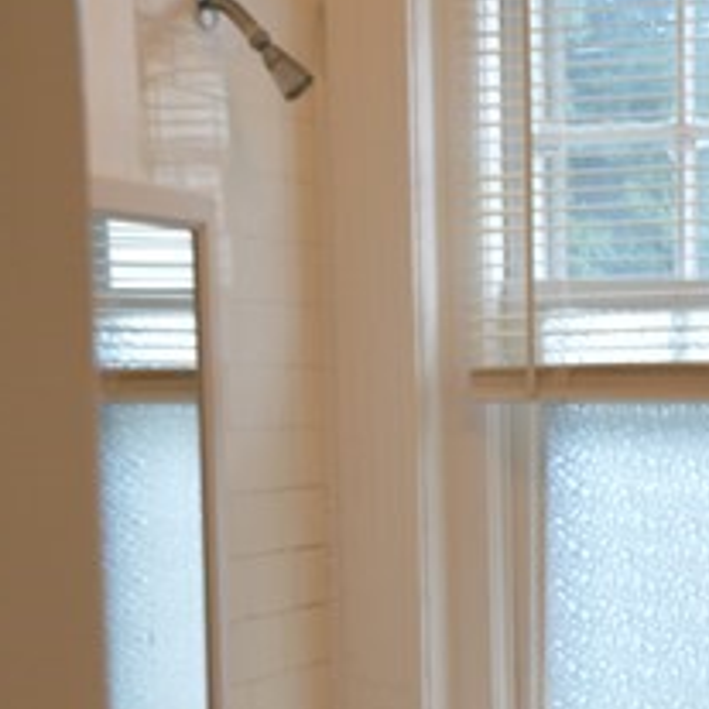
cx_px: 611
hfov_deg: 16.6
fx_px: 2410
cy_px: 788
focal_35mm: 104
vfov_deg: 16.2
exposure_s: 1/80
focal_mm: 22
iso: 400
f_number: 4.5
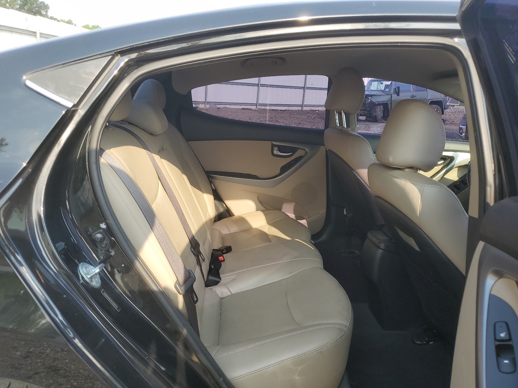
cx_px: 259
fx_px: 389
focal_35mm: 26
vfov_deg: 53.1
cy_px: 194
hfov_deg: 67.3
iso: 50
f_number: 1.5
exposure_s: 1/588
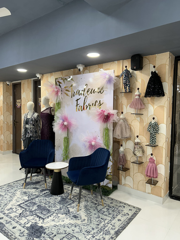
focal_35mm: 26
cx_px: 90
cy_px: 120
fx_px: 180
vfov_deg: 67.3
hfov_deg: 53.1
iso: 64
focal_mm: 5.7
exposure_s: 1/100
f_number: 1.5
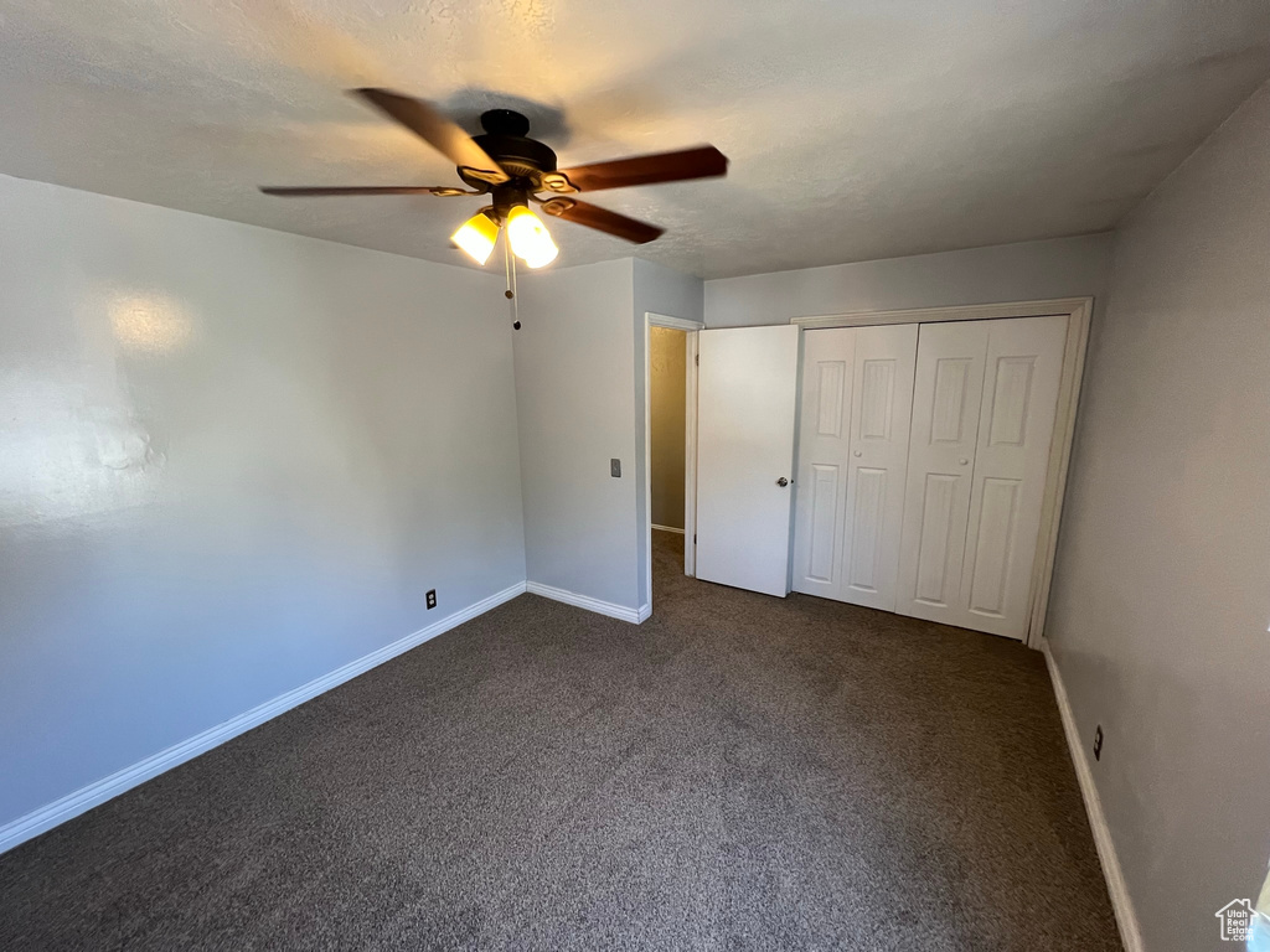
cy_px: 476
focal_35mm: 13
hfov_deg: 106.2
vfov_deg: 89.9
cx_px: 635
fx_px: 477
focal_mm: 1.57
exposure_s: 1/120
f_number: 1.8
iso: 200
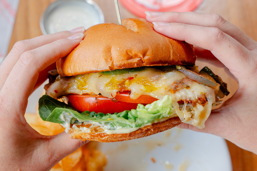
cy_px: 86
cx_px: 128
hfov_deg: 19.5
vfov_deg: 13.0
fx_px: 750
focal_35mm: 105
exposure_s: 1/200
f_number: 5.6
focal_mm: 70
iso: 640
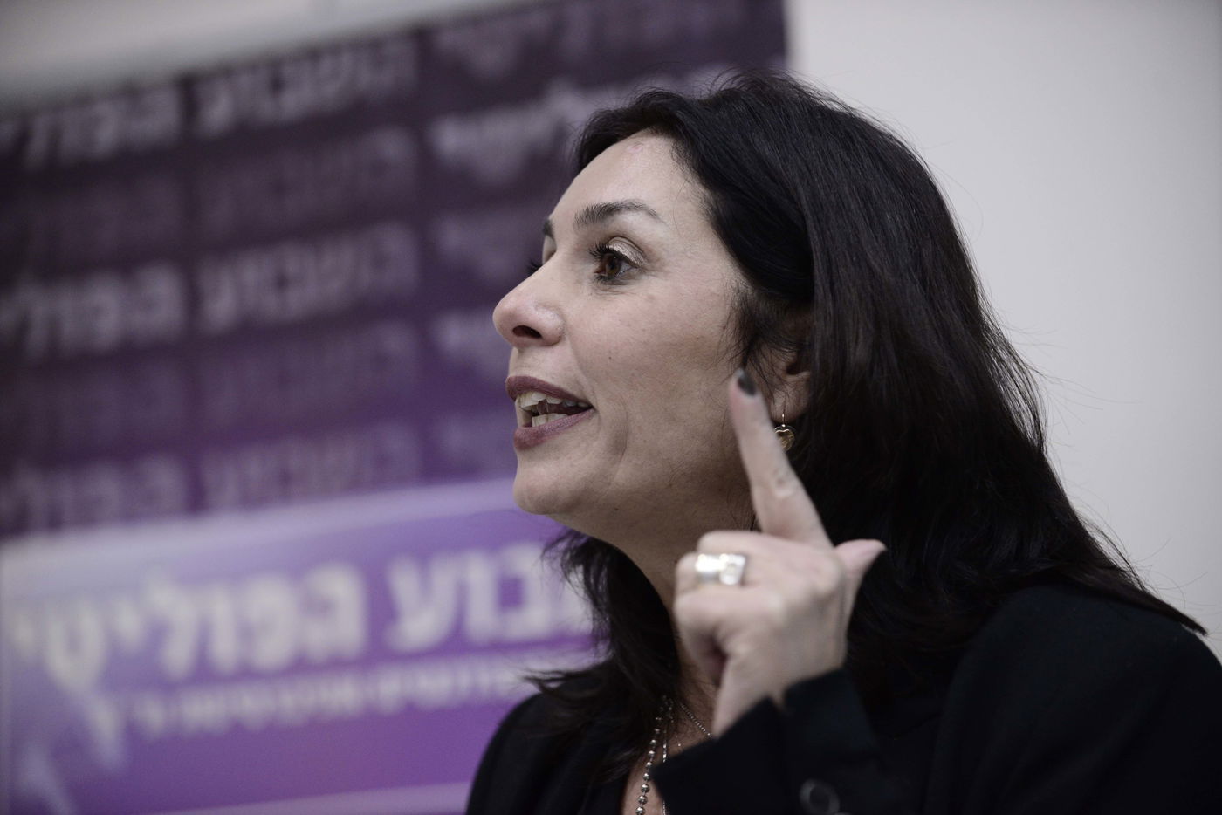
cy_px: 408
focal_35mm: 120
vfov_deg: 11.4
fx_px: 4074
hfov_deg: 17.1
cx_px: 611
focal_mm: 120
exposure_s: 1/160
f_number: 3.2
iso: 3200
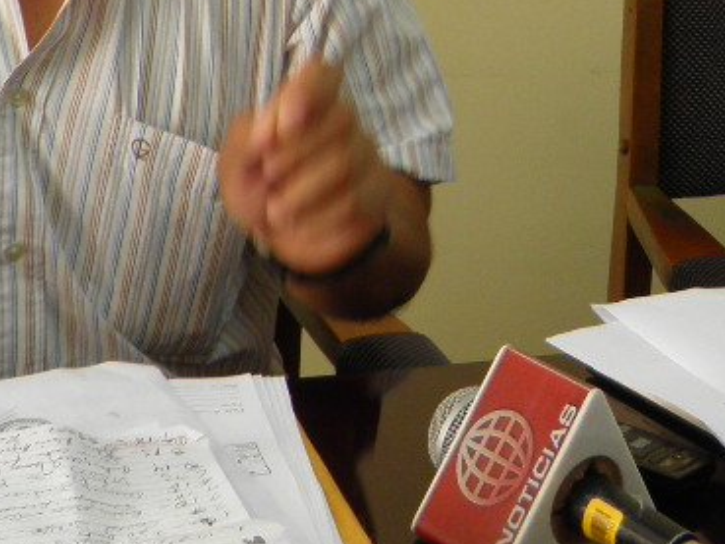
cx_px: 668
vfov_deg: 14.6
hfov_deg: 19.8
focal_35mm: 97
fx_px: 2032
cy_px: -167
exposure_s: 1/30
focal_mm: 4.9
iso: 64
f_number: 2.8
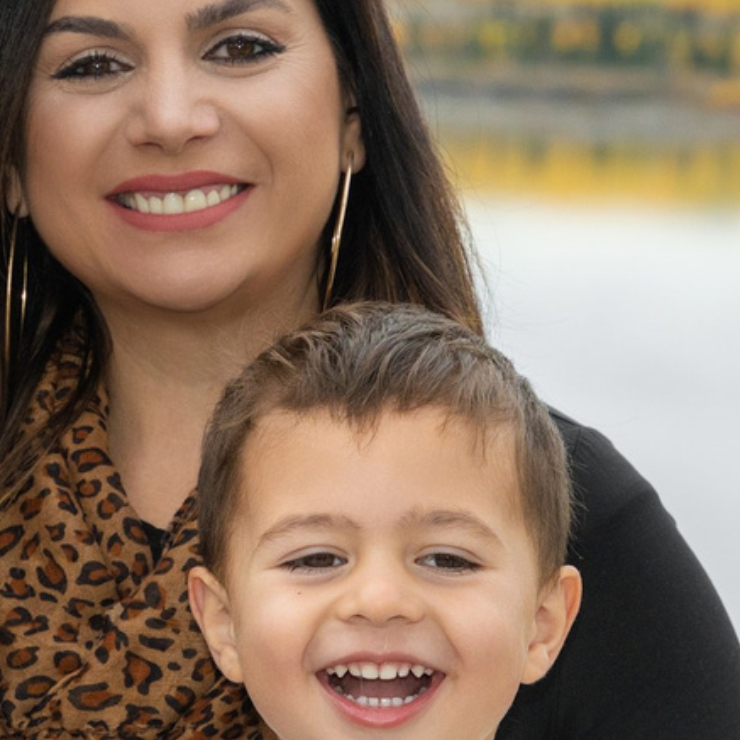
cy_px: 392
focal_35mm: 252
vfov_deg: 6.9
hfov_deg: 6.9
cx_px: -132
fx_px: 6107
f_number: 4.5
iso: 320
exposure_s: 1/1250
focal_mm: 50.7
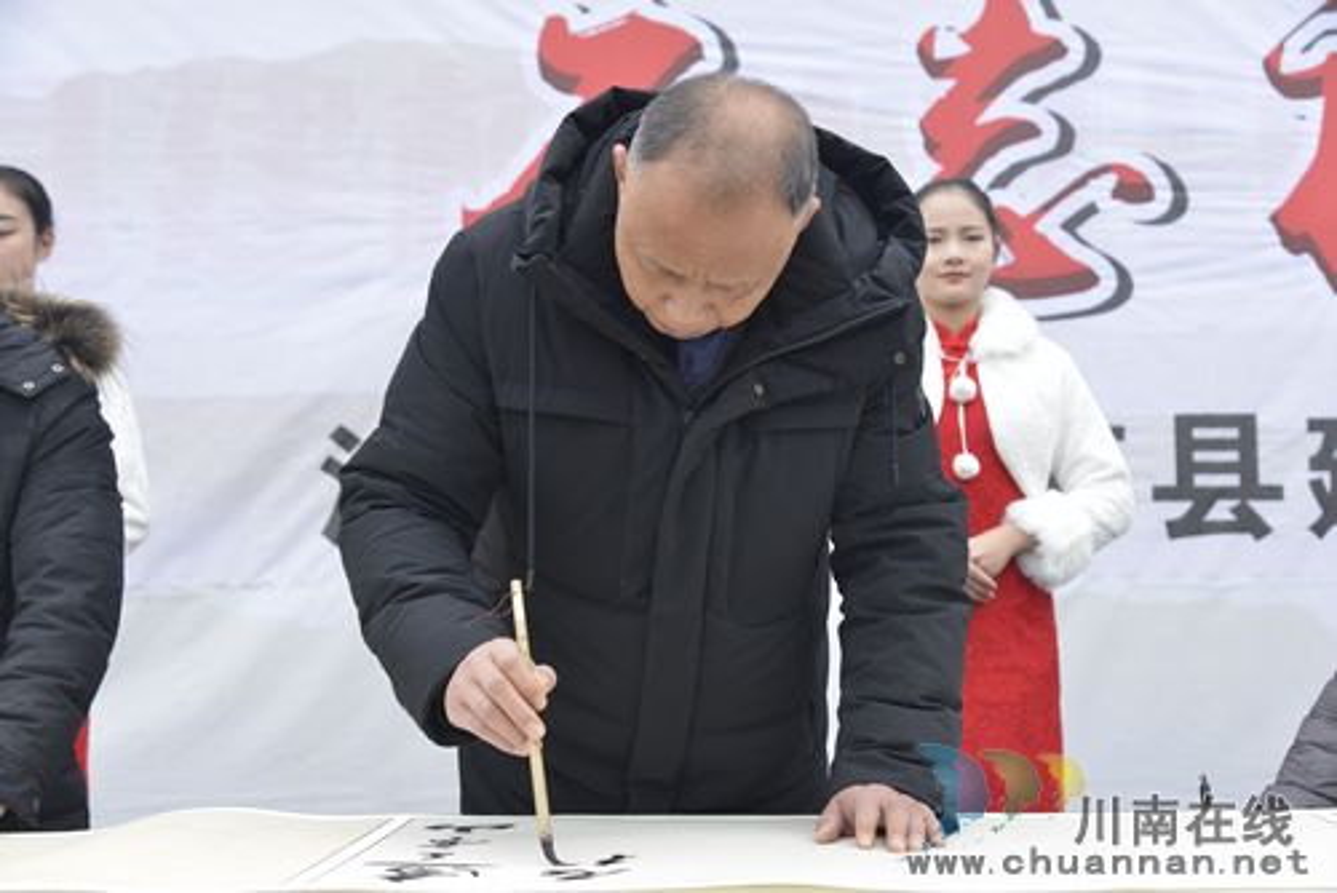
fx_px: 1858
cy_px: 446
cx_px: 668
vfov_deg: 27.0
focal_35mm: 50
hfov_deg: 39.6
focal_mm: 50
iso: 640
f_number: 5.6
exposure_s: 1/250
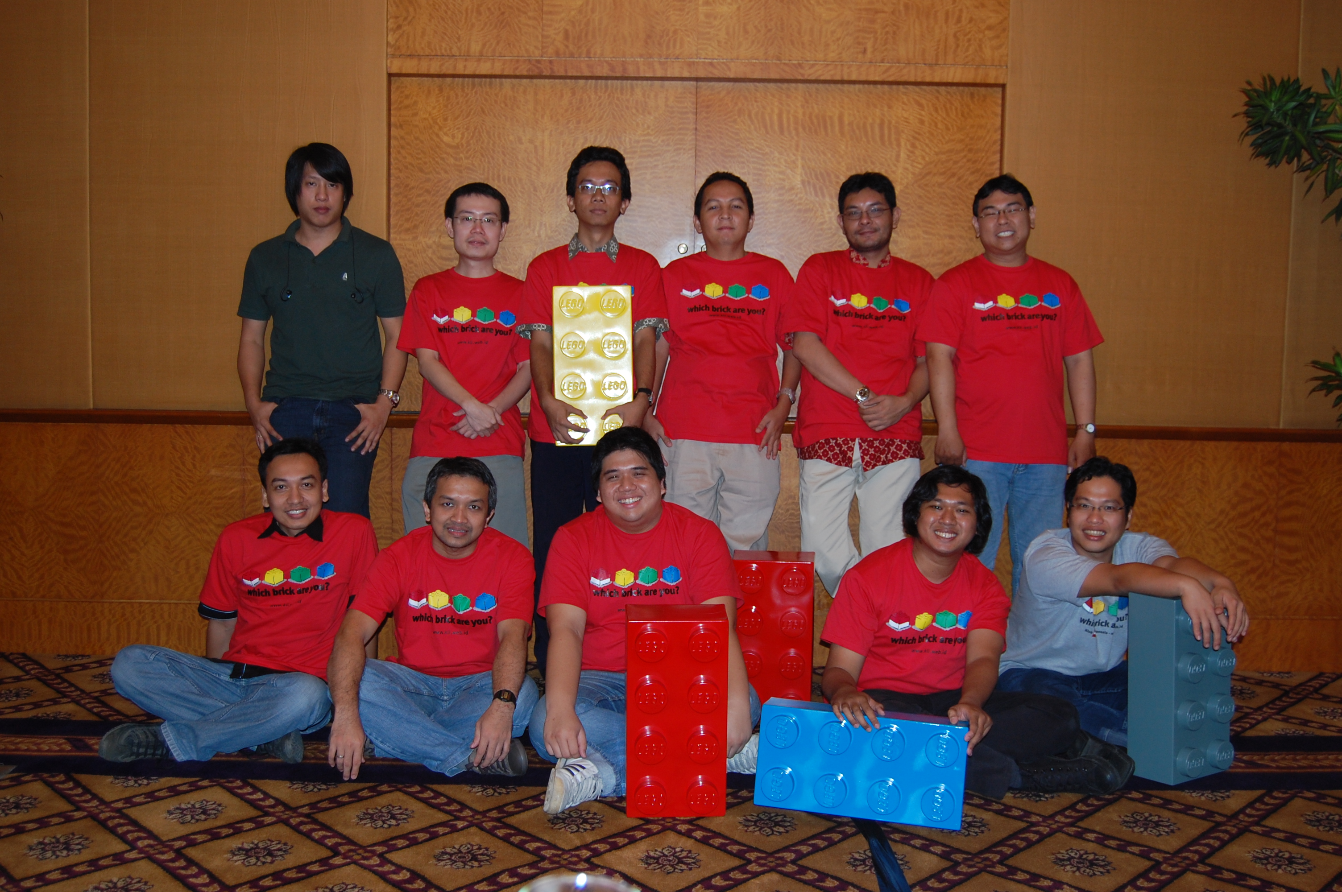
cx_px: 671
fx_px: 1341
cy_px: 446
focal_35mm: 36
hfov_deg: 53.2
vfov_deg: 36.8
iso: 400
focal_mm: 24
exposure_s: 1/60
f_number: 4
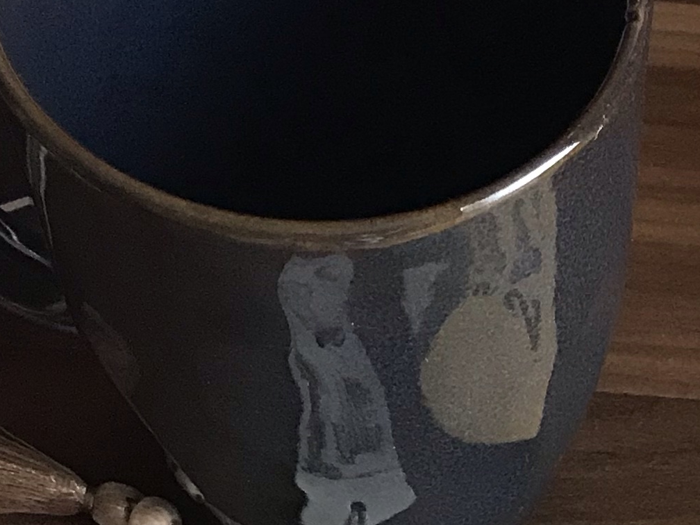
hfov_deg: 16.7
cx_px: 874
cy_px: 990
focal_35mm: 112
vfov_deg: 12.0
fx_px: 2265
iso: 64
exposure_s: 1/17
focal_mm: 3.99
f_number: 1.8
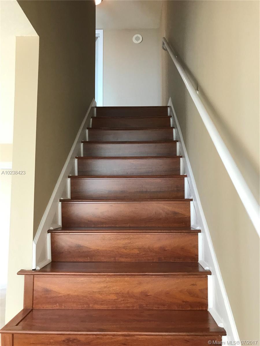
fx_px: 280
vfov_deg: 63.4
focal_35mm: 28
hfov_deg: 49.7
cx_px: 130
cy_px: 173
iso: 32
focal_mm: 3.99
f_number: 1.8
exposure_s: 1/30
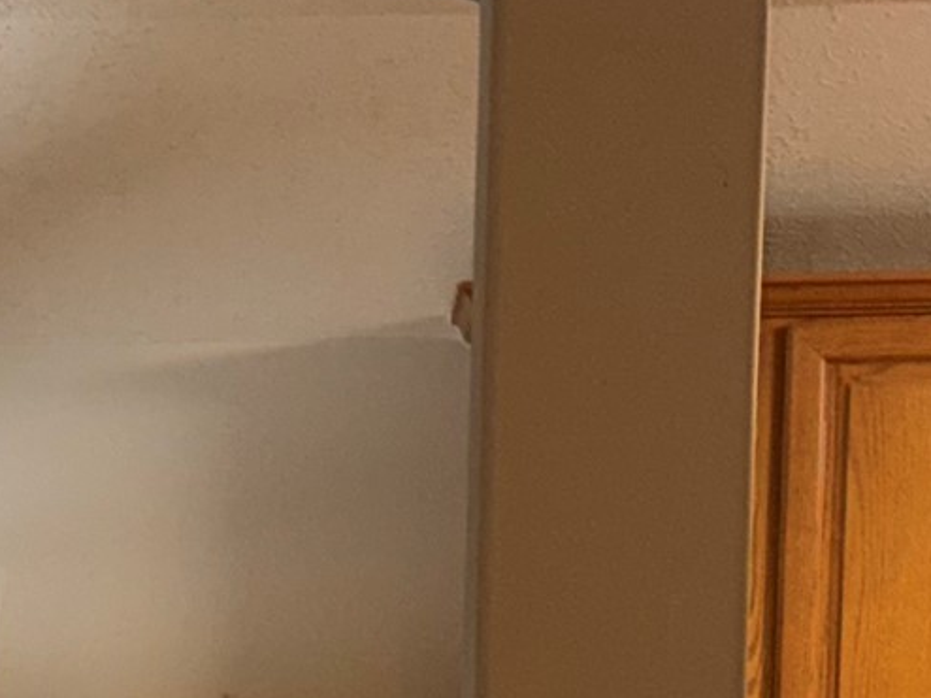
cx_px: -433
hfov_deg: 9.7
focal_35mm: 199
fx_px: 5350
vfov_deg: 7.2
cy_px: 1364
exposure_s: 1/13
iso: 100
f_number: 1.78
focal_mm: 6.76
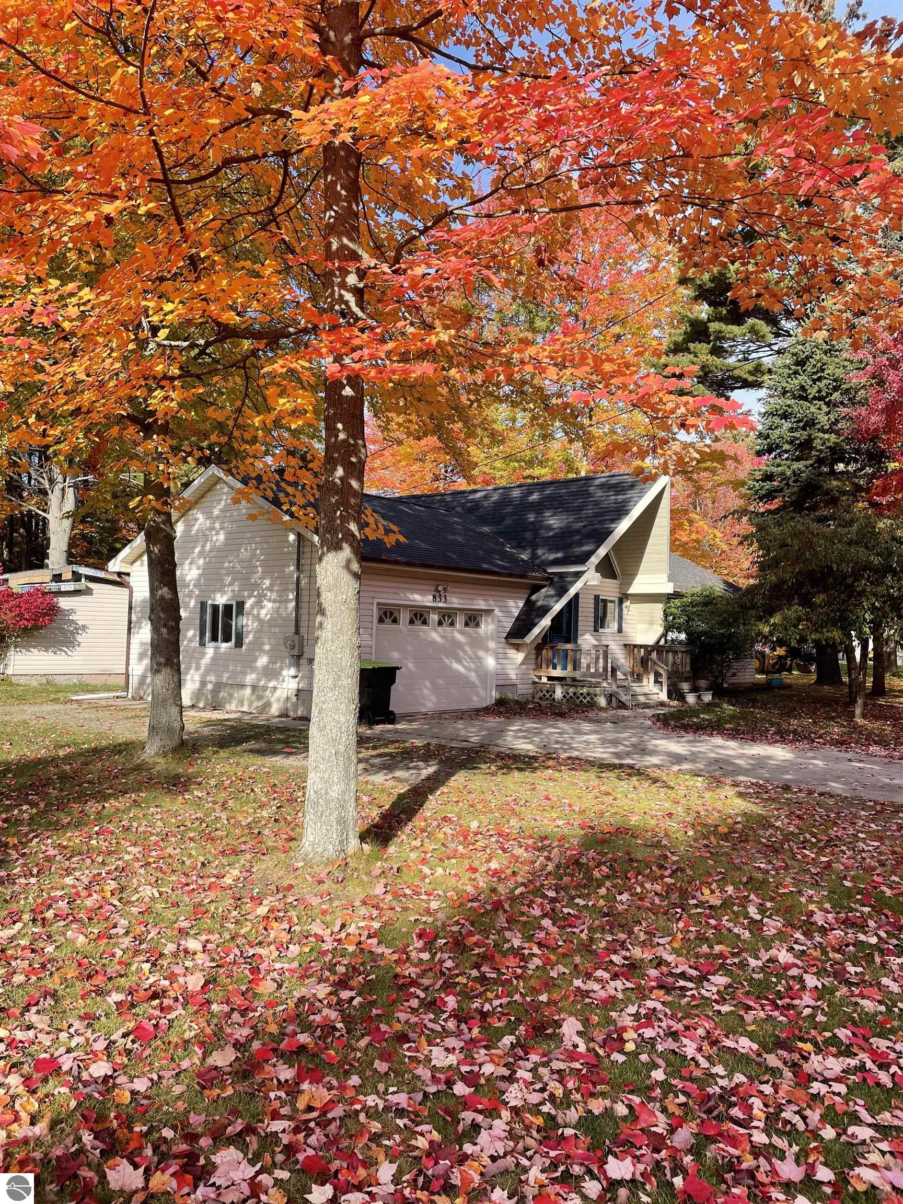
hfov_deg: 53.1
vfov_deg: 67.3
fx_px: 904
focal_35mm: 26
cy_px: 602
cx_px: 452
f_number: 1.6
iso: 32
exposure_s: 1/1195
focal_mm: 4.2
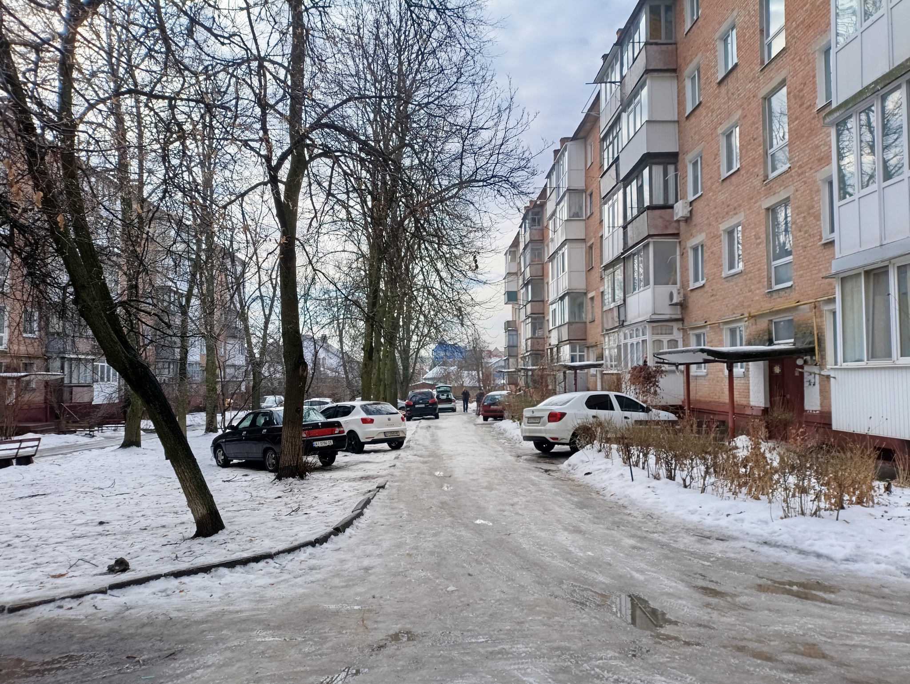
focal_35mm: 25
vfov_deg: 54.9
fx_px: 658
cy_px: 342
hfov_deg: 69.4
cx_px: 455
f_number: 1.7
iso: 50
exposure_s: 1/285
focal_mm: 4.71
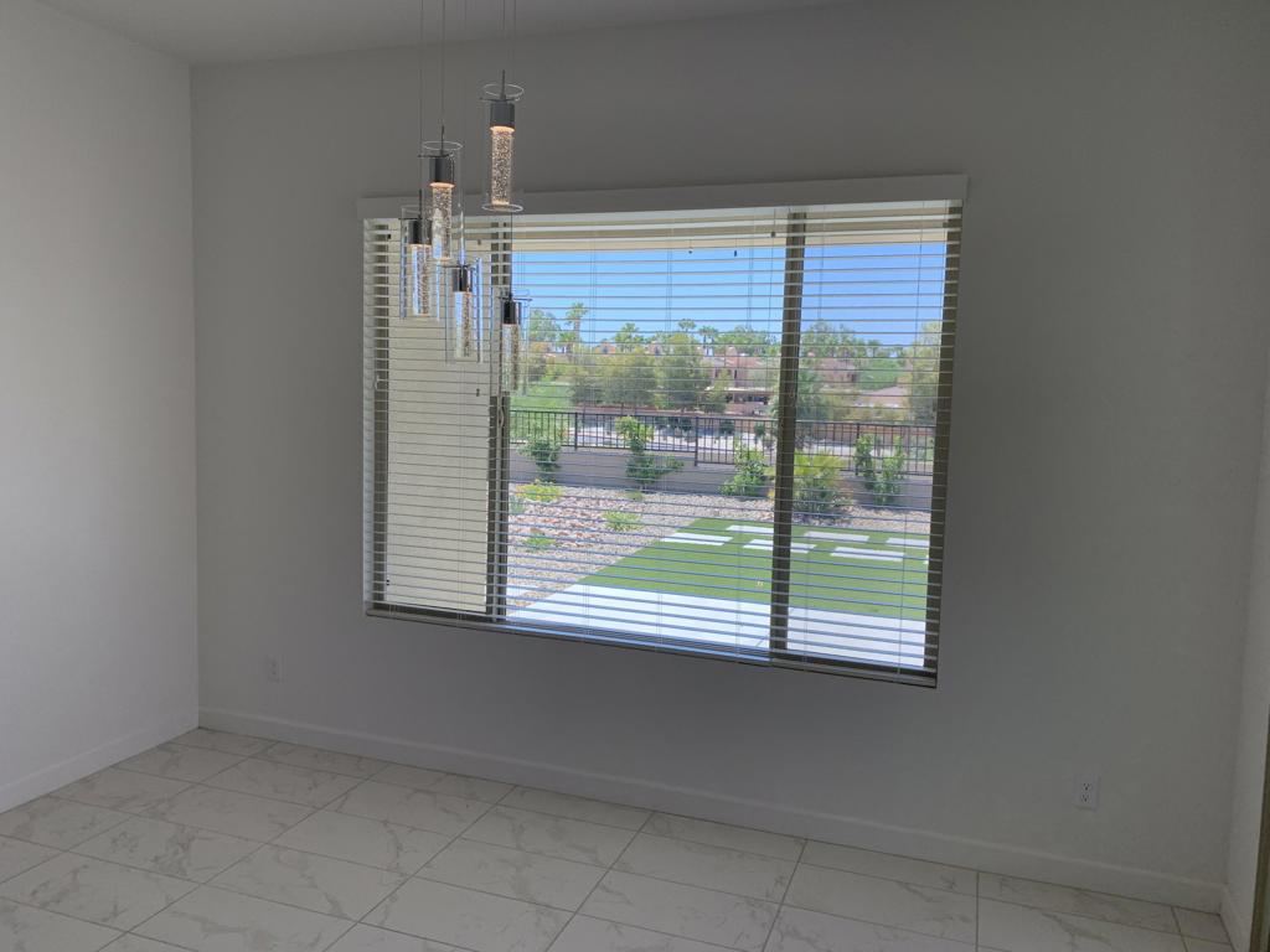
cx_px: 635
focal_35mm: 26
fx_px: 954
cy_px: 476
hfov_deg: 67.3
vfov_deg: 53.1
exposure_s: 1/282
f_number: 1.8
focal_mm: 4.25
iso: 25
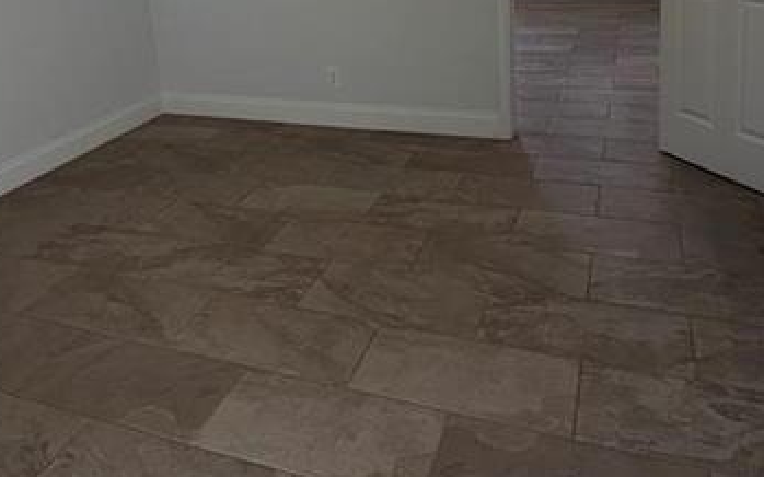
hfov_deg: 56.6
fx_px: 708
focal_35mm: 34
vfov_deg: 34.1
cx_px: 352
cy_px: 4
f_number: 2.2
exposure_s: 1/120
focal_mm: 2.22
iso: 80
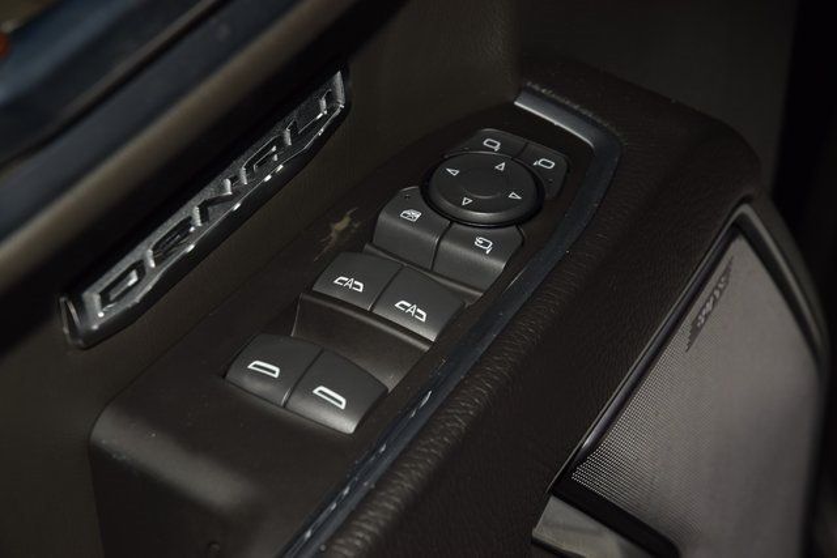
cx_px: 418
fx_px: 2442
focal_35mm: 105
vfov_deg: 13.0
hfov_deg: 19.5
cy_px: 279
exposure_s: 1/125
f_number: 8
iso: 100
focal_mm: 70
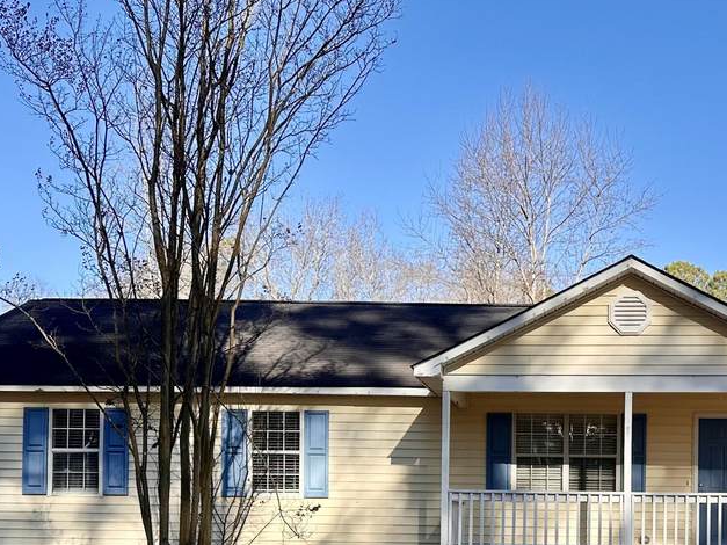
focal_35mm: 49
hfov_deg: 37.9
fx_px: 1029
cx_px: 551
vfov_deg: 28.3
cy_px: 511
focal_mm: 6.86
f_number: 1.78
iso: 80
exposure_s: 1/2469
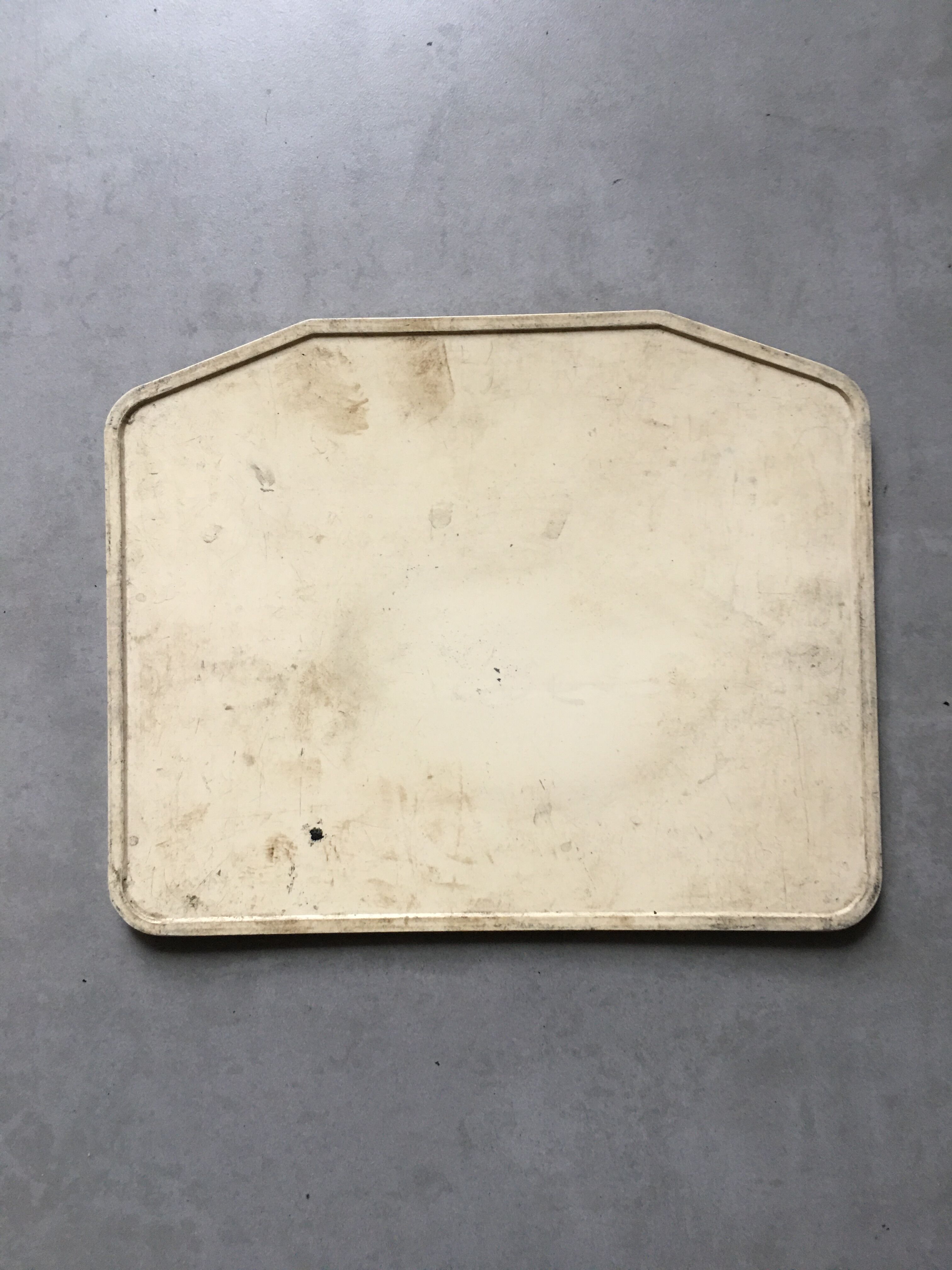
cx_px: 476
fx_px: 1063
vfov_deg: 61.7
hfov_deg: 48.2
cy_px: 635
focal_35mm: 29
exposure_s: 1/17
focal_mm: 4.15
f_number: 2.2
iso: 64
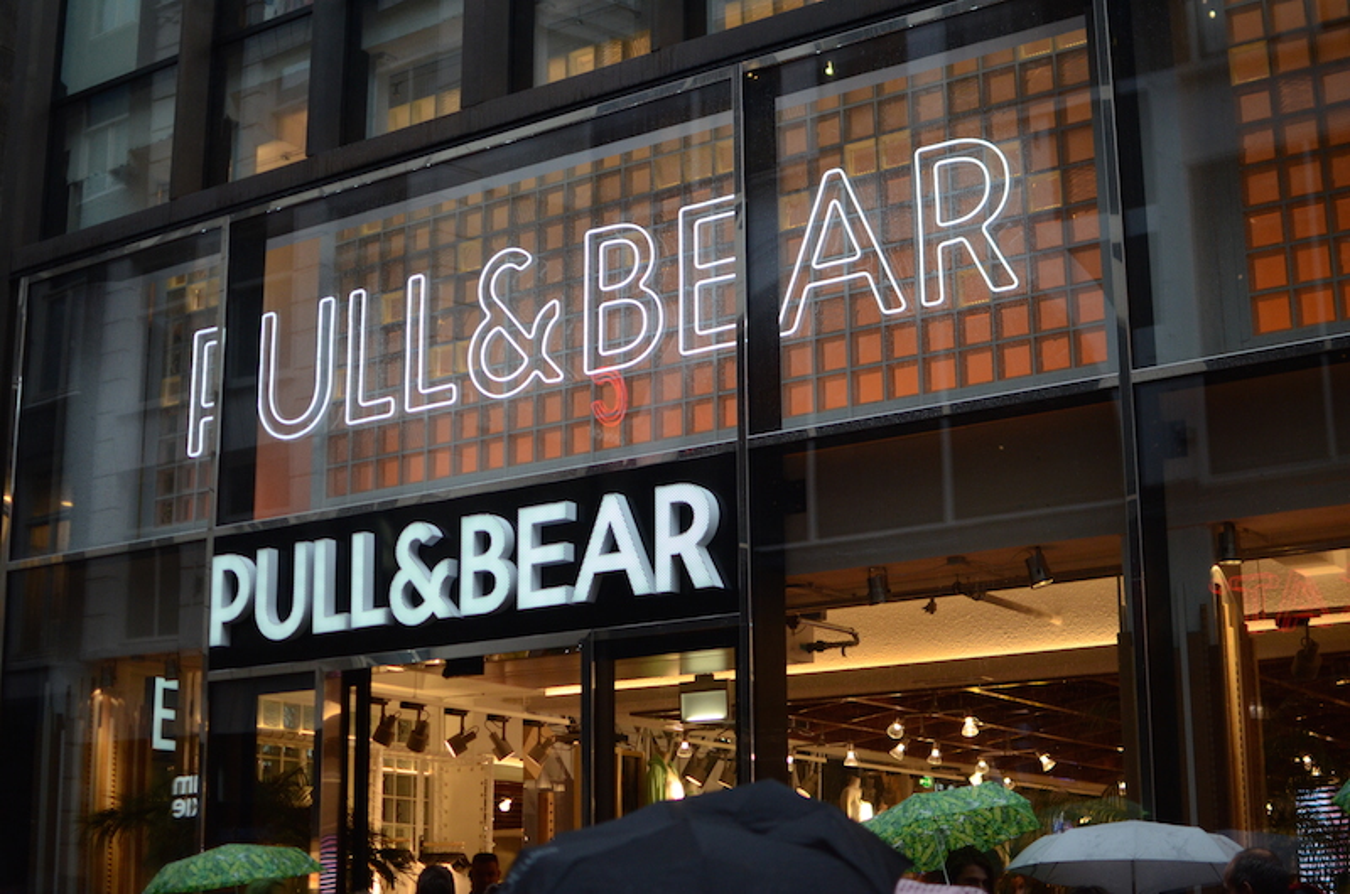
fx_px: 1965
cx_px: 675
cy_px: 447
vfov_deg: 25.6
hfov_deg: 37.9
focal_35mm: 52
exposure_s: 1/2500
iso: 1000
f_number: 1.8
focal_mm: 35
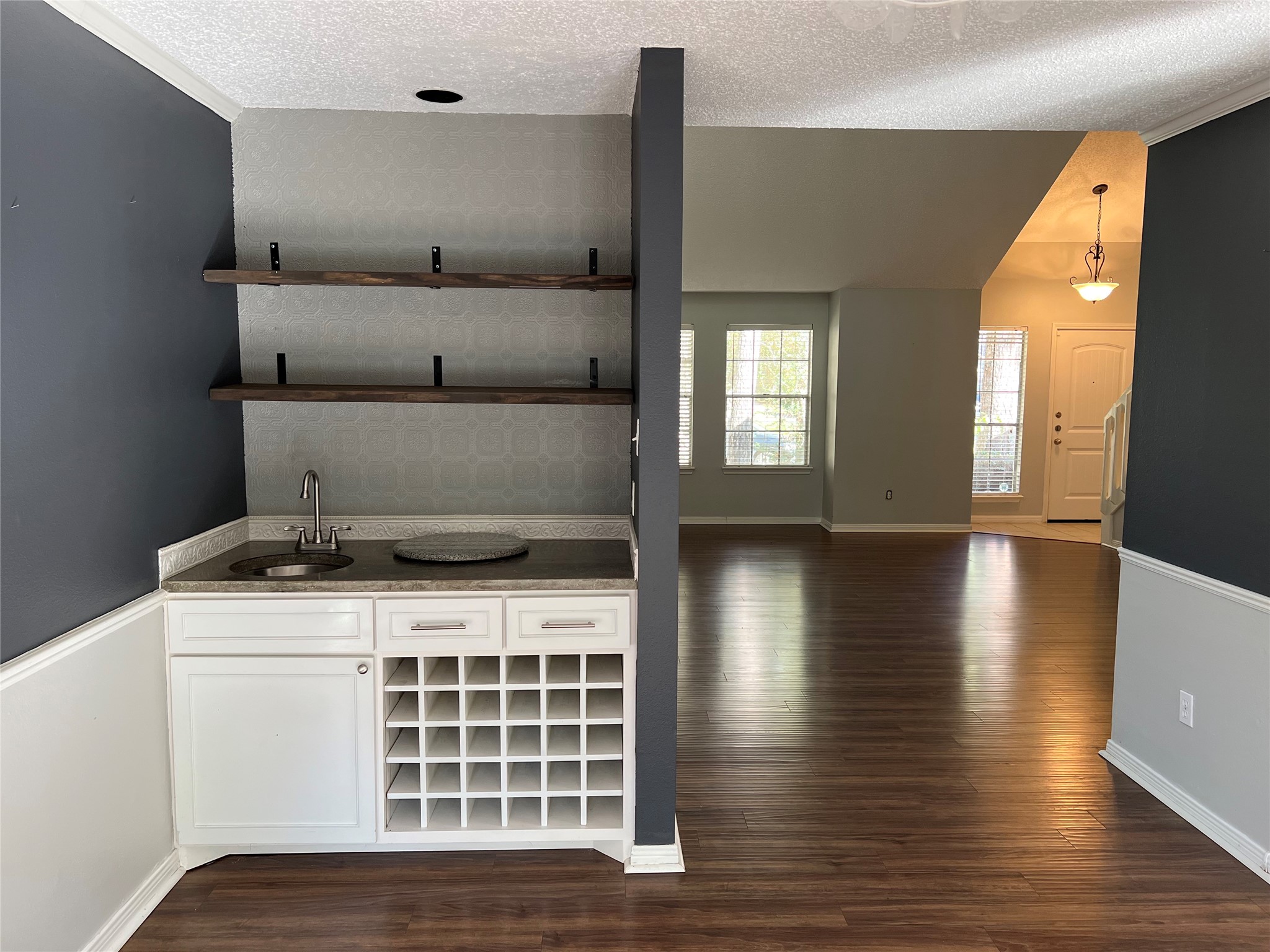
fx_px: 954
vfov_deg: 53.1
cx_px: 635
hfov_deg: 67.3
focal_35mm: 26
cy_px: 476
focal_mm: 5.7
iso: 125
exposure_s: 1/101
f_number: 1.5
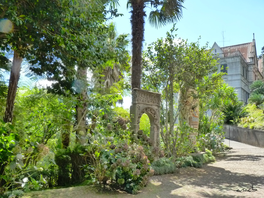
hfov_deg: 60.0
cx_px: 132
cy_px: 99
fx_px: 229
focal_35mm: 30
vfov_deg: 46.8
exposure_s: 1/200
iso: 400
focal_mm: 5.4
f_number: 4
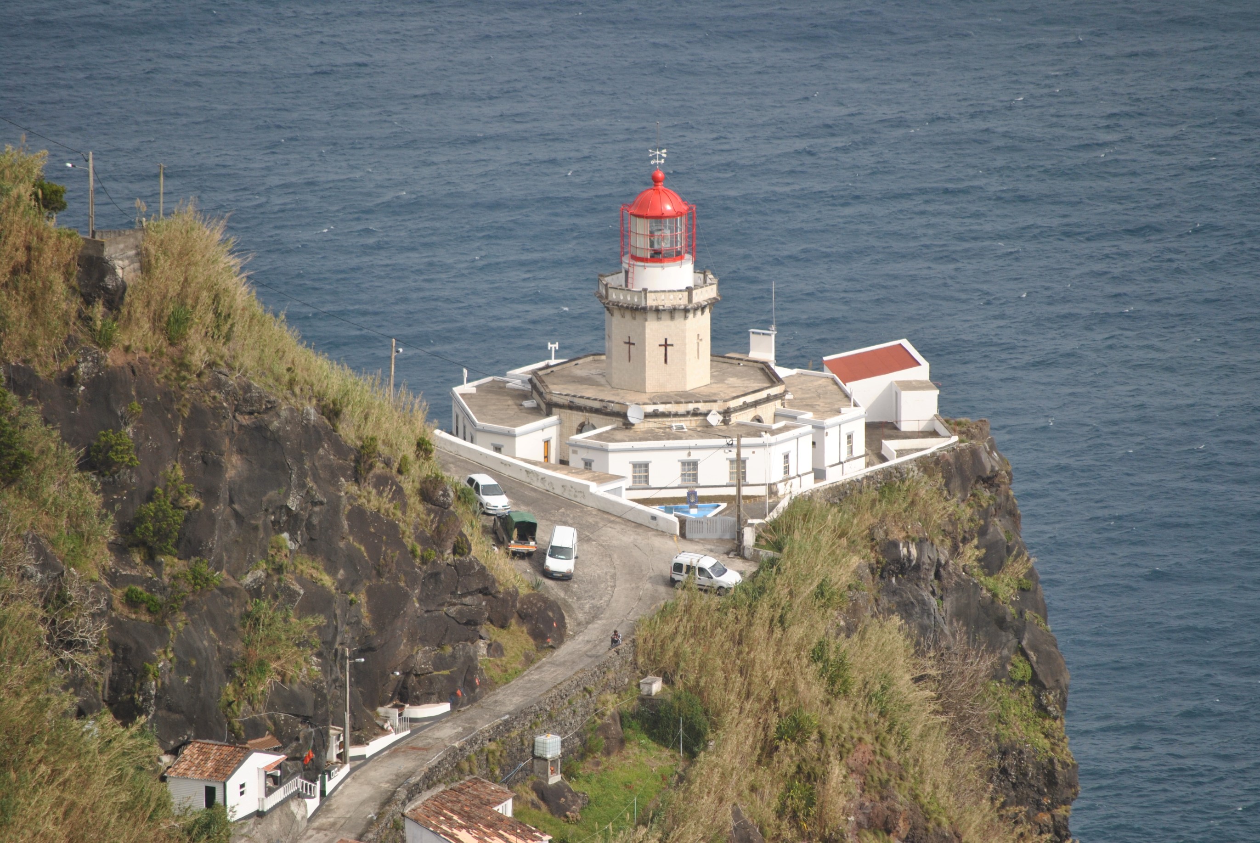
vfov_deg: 4.6
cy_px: 422
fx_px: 10512
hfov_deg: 6.9
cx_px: 630
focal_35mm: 300
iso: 200
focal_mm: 200
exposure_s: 1/1000
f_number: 5.6
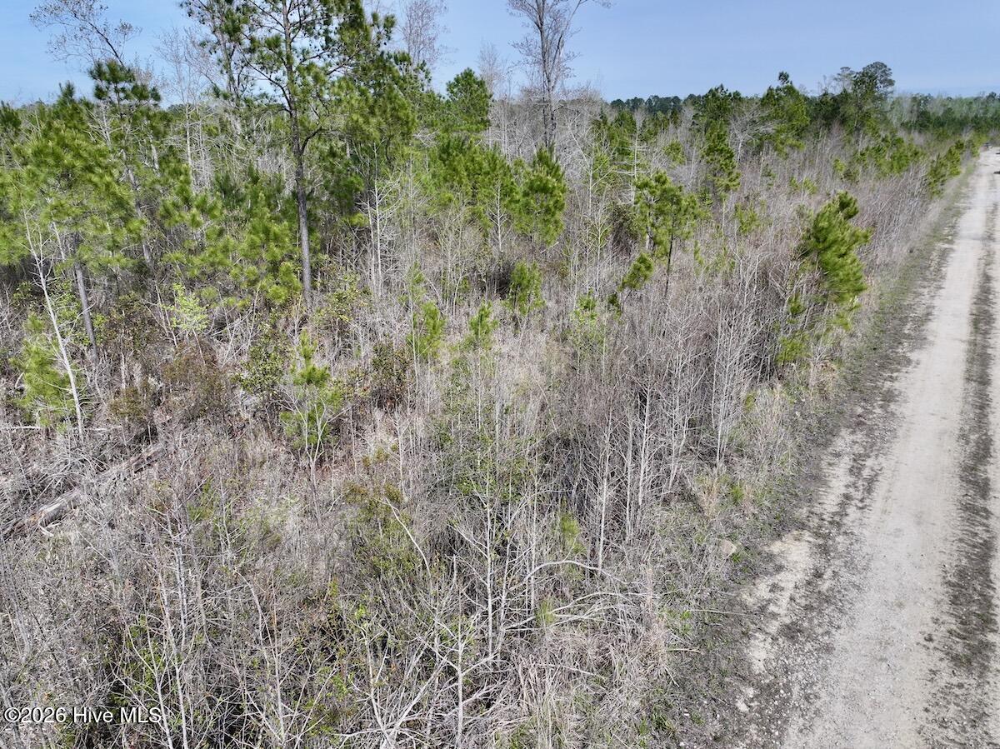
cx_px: 500
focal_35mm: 24
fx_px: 693
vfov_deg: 56.8
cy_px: 374
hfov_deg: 71.6
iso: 110
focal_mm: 12.29
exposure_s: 1/200
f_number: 2.8
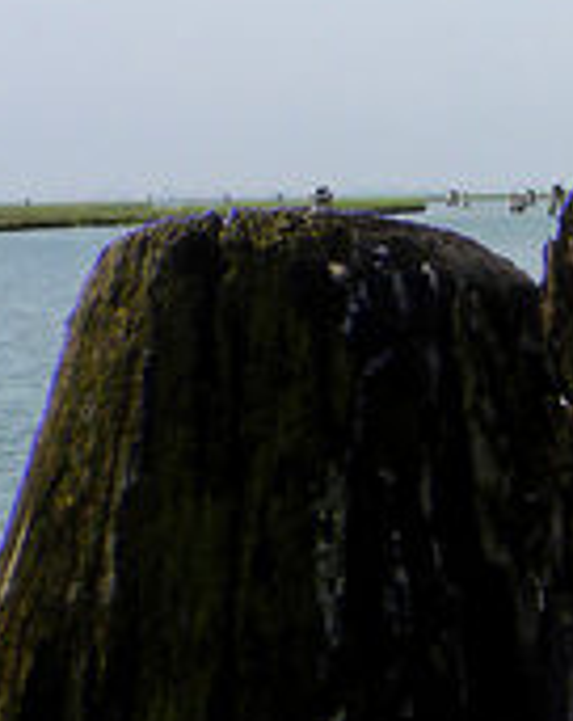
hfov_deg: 9.1
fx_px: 3361
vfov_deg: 12.0
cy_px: -93
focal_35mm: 158
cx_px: 1171
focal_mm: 8.2
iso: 64
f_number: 5.6
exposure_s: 1/317
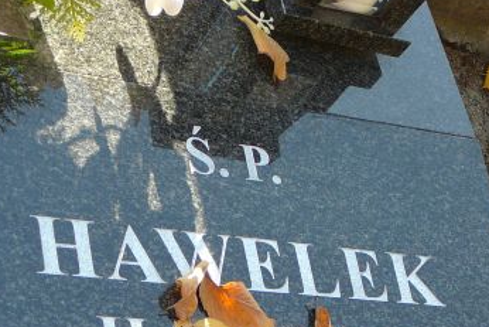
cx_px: 232
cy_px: 324
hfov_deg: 20.4
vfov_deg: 13.5
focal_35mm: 100
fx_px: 1359
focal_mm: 7.8
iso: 80
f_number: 3.4
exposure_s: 1/100
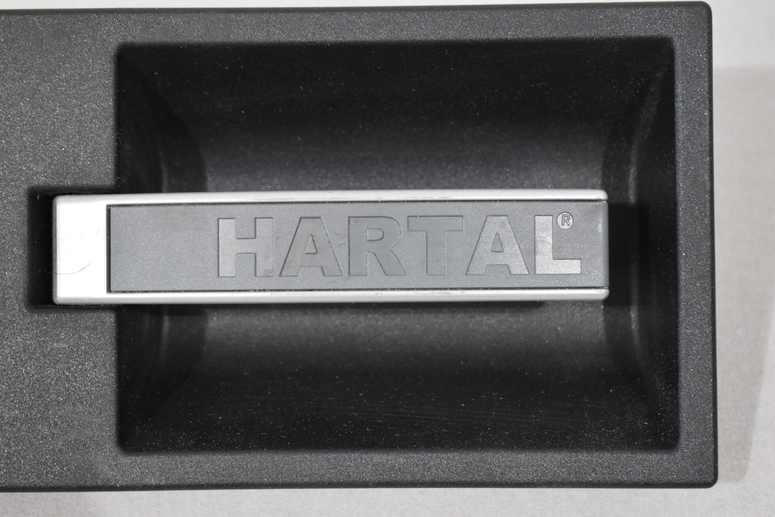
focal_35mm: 60
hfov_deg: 33.4
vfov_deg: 22.6
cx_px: 388
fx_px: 1292
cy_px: 258
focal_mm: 40
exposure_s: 1/125
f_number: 5
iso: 1100
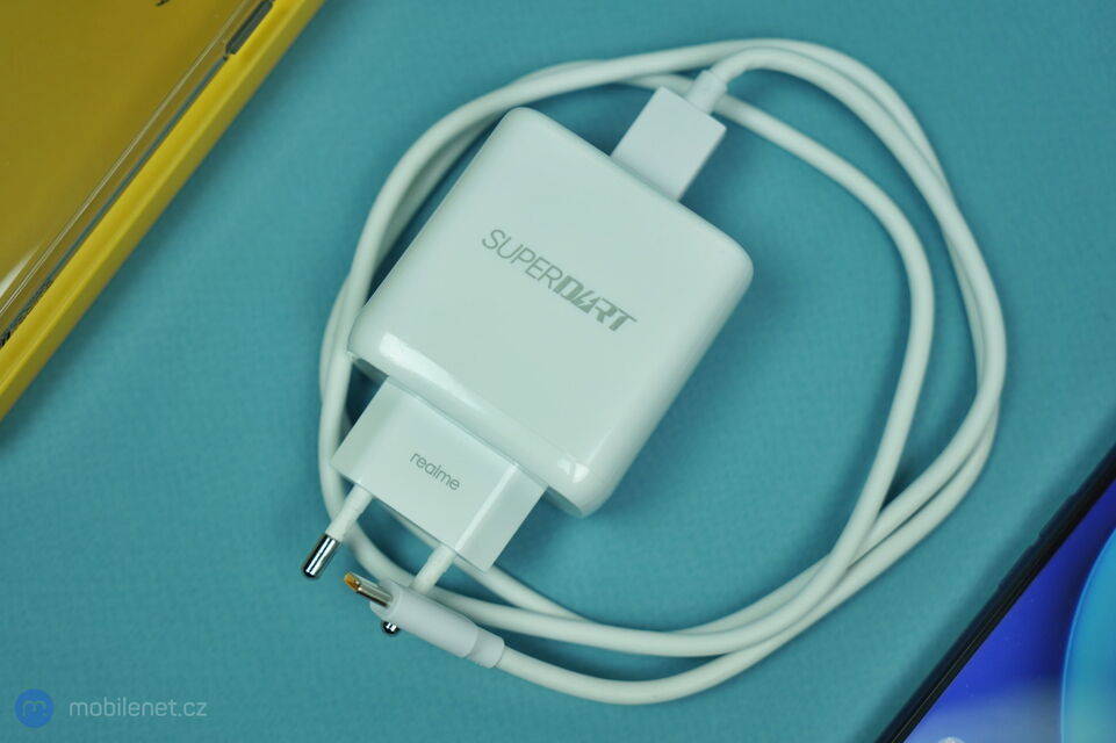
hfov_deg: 36.3
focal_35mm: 55
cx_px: 558
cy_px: 372
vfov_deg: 24.6
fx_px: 1704
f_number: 4
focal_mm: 55
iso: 400
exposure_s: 1/320
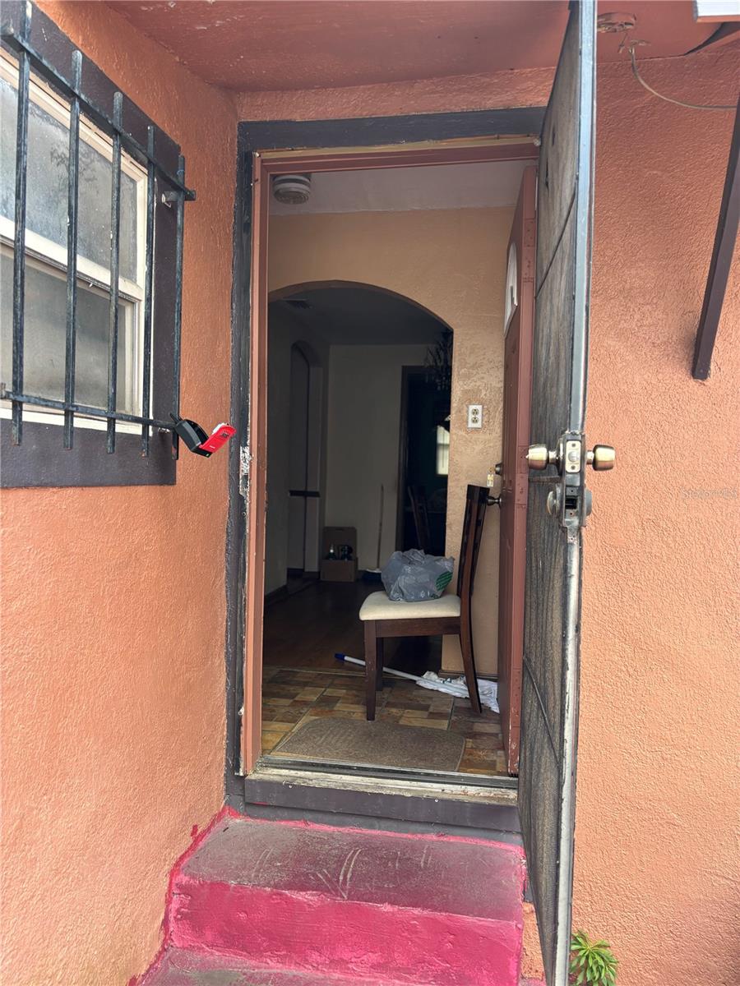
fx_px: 741
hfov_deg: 53.1
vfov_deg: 67.3
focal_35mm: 26
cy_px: 493
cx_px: 370
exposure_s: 1/163
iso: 64
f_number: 1.6
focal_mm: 5.96
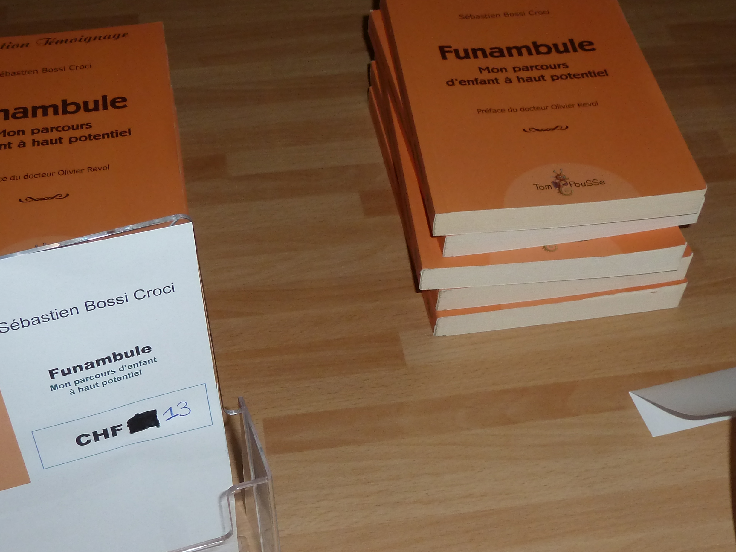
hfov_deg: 36.8
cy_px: 332
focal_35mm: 52
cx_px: 342
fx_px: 1106
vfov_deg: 28.0
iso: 160
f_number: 3.5
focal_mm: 5.3
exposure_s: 1/30
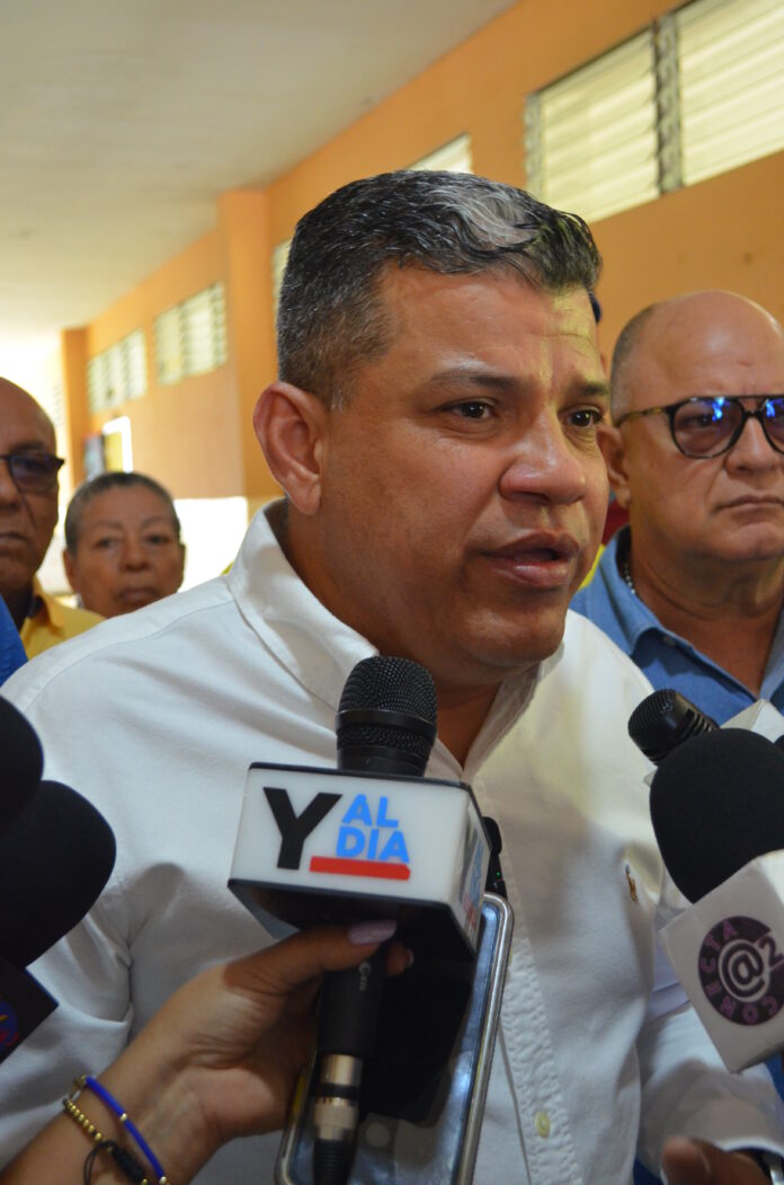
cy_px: 592
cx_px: 392
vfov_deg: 41.2
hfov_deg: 27.9
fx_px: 1575
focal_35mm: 48
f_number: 4.8
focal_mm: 32
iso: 1600
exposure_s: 1/50
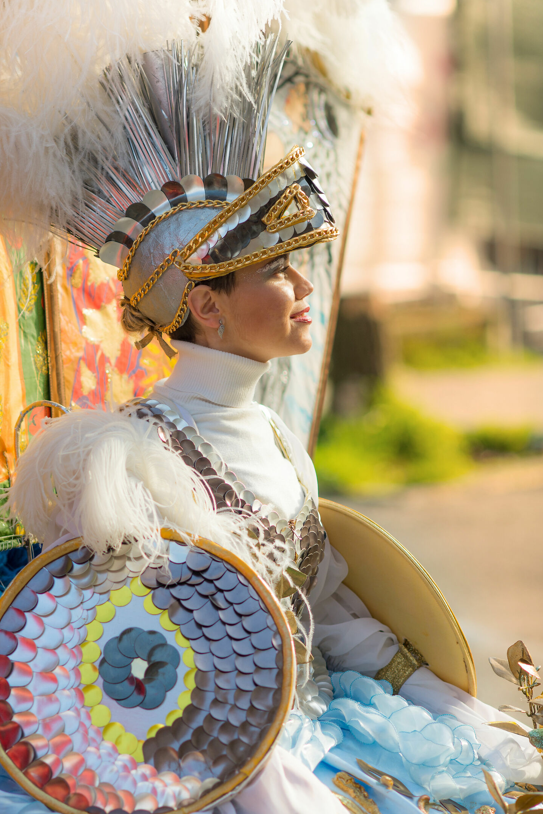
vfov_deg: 13.6
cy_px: 427
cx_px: 245
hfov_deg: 9.1
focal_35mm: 151
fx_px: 3414
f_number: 3.2
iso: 200
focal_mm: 135
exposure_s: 1/1250
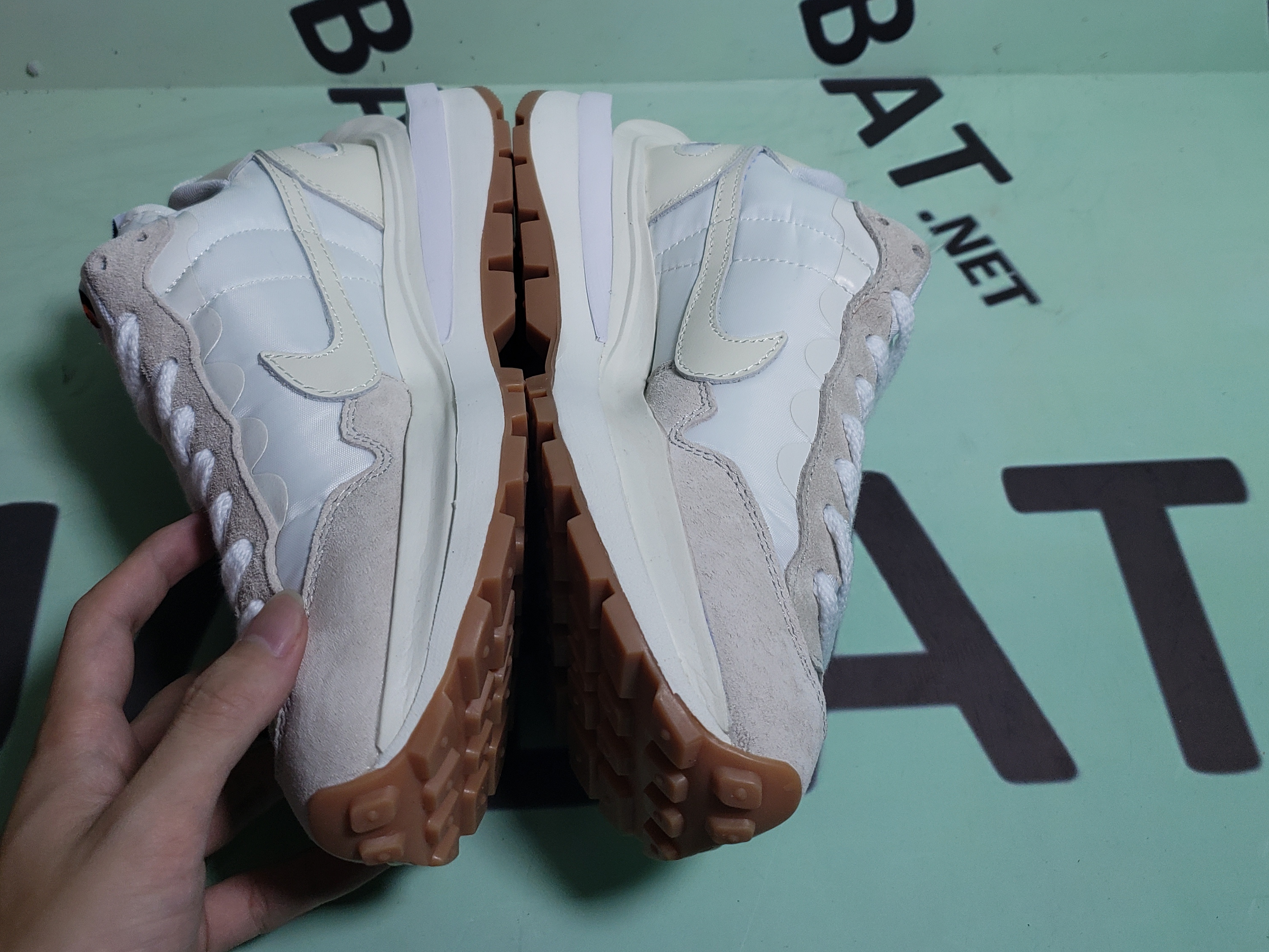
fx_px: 1283
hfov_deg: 52.6
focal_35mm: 35
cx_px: 598
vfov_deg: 40.4
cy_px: 345
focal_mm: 4.3
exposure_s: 1/687
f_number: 1.5
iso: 50
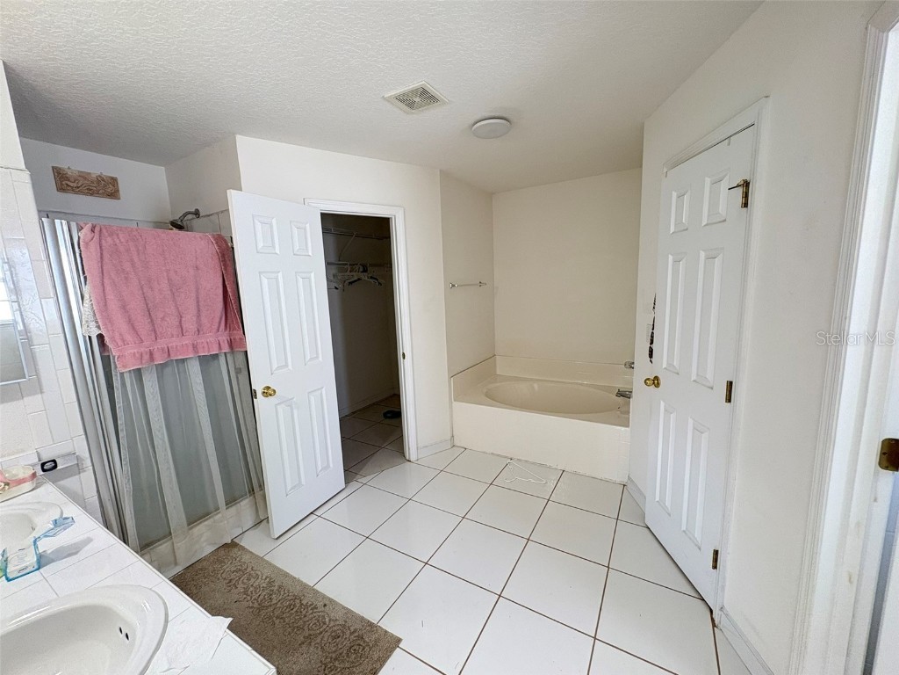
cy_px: 338
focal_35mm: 14
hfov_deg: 102.1
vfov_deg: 85.7
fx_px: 364
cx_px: 450
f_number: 2.2
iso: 250
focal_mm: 2.22
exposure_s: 1/60
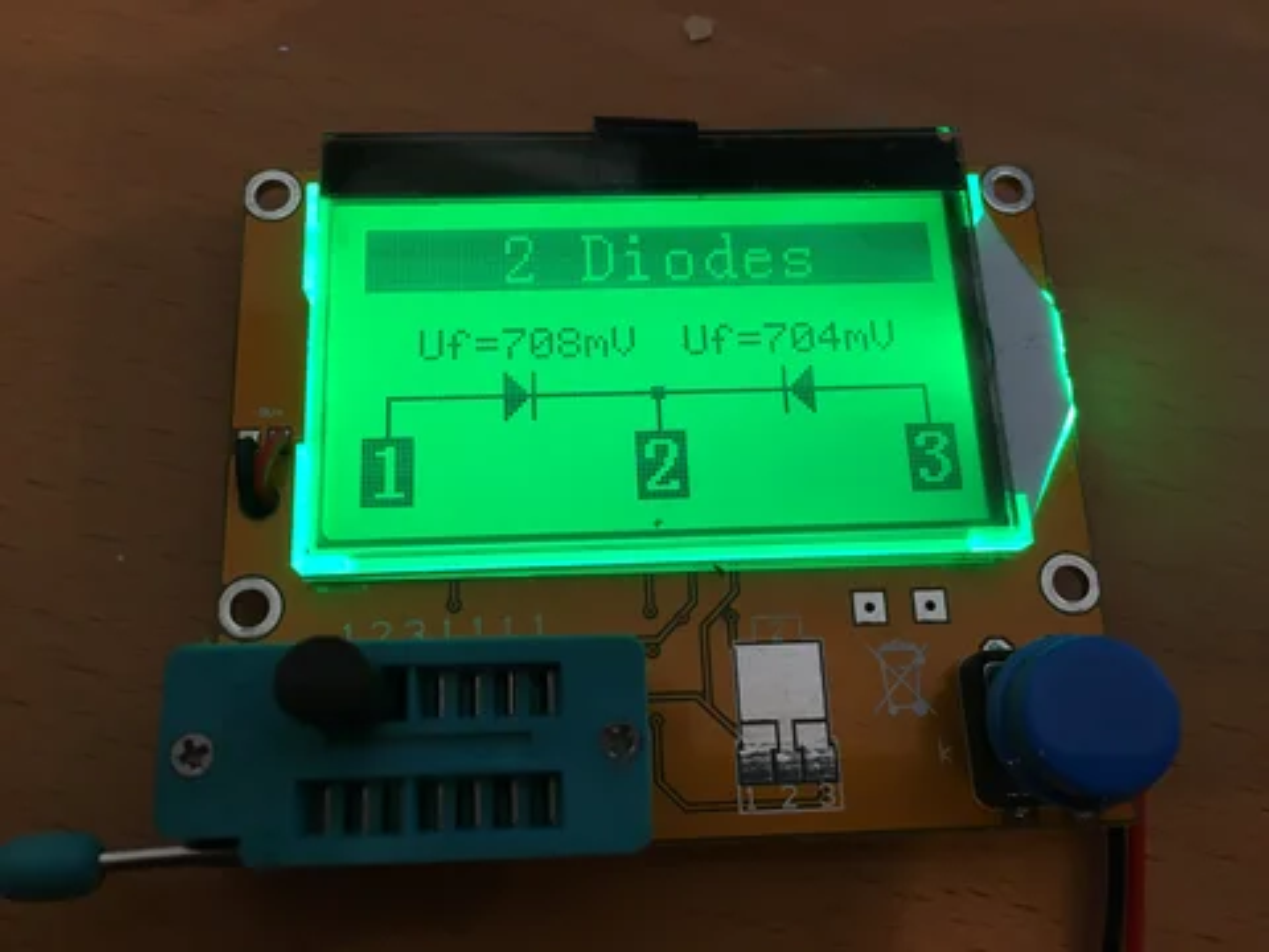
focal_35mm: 29
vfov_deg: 48.2
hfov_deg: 61.7
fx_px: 1063
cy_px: 476
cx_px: 634
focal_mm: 4.15
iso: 80
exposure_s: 1/33
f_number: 2.2
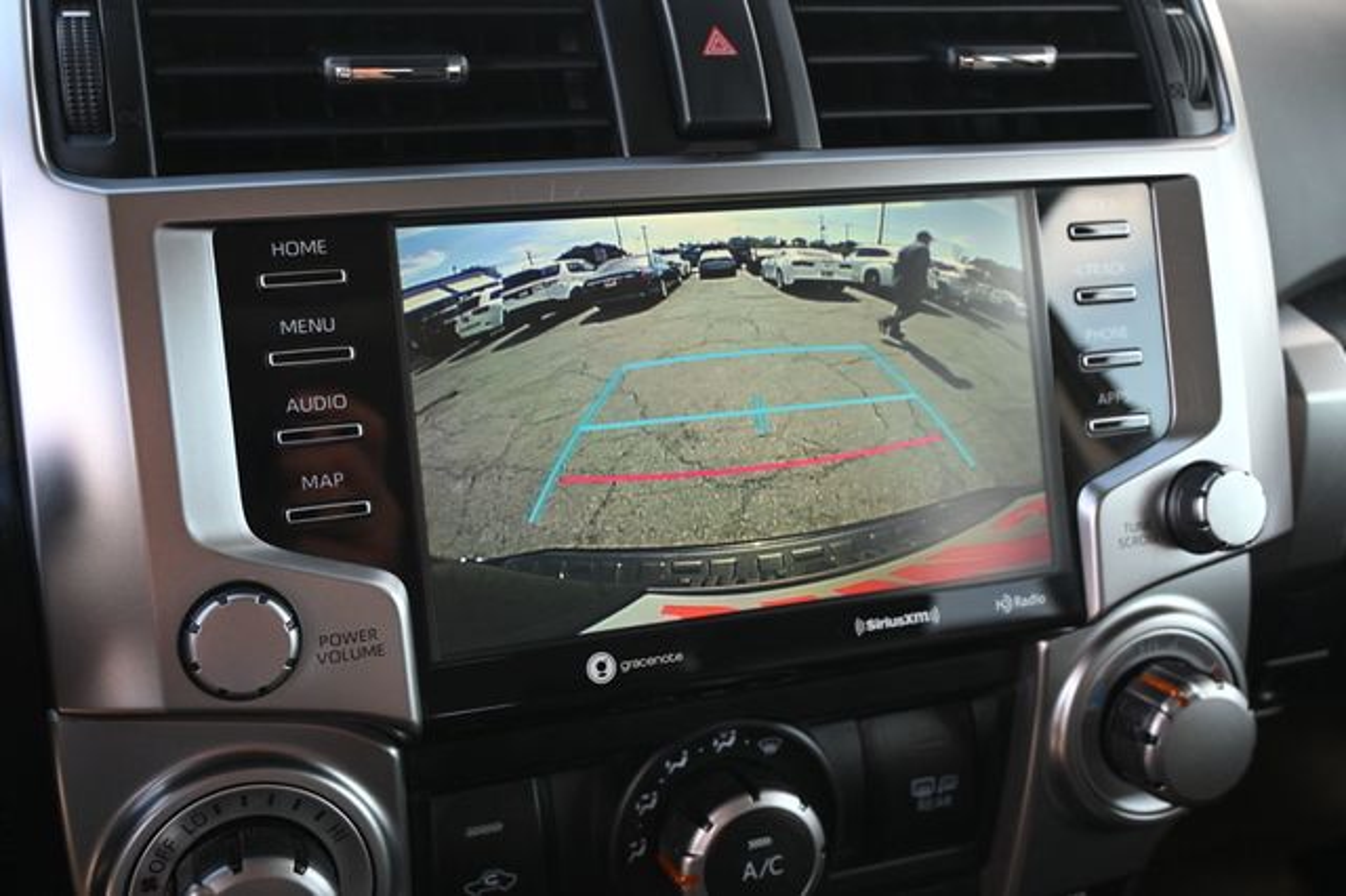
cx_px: 673
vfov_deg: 36.1
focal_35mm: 37
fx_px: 1373
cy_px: 448
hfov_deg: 52.2
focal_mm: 24.5
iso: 500
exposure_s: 1/125
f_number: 4.2
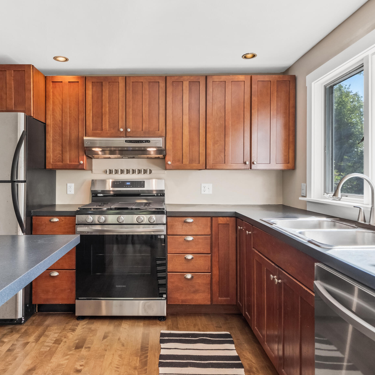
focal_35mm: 22
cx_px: 95
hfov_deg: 65.5
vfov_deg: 69.6
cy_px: 177
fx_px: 270
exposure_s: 1/8
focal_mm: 10.6
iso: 500
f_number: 8
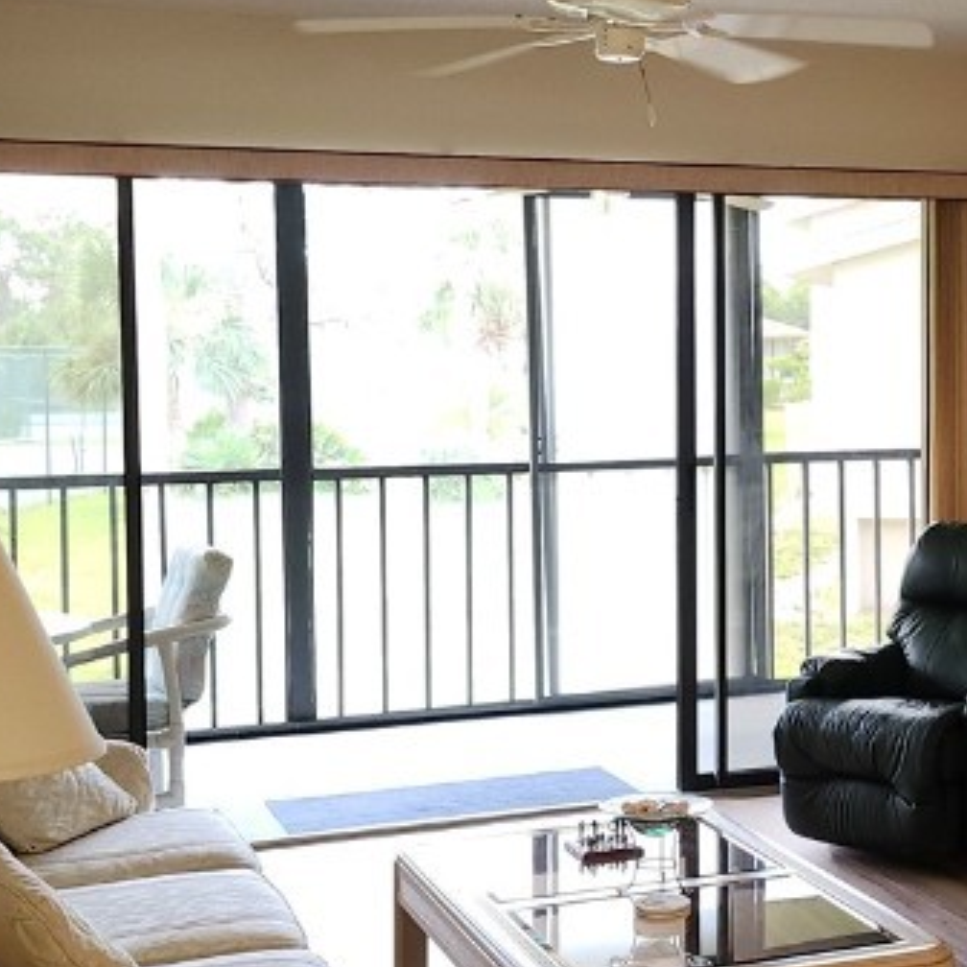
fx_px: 1960
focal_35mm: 62
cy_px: 472
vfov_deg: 27.7
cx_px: 786
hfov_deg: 27.1
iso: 100
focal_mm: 5.54
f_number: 1.8
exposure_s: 1/60
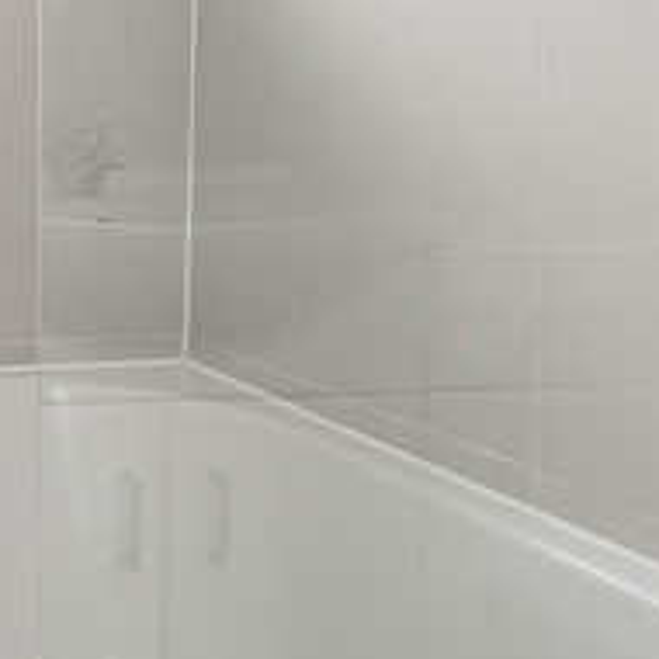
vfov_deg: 30.0
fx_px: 1185
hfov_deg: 24.0
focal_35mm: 55
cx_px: -347
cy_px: 92
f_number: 9
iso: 320
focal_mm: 12
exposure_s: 1/10
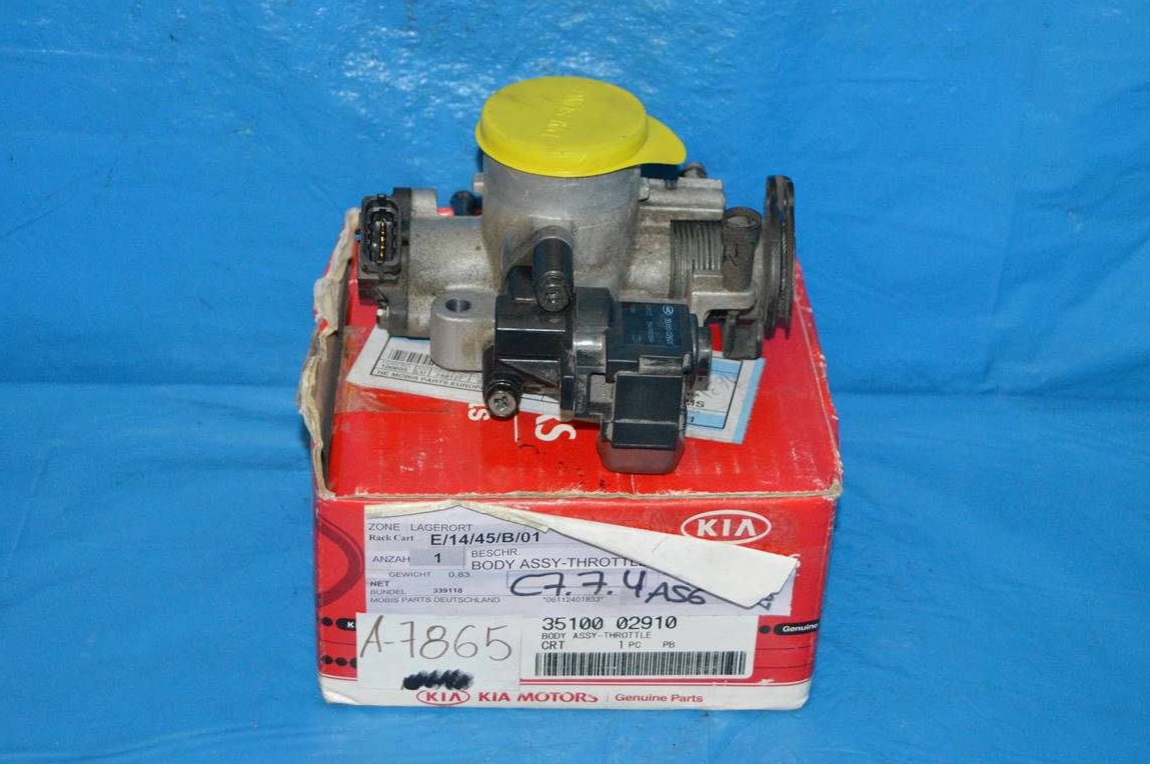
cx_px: 563
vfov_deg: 19.0
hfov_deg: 28.3
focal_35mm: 72
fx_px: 2283
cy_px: 364
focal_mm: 45
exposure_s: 1/60
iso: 3200
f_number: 5.3
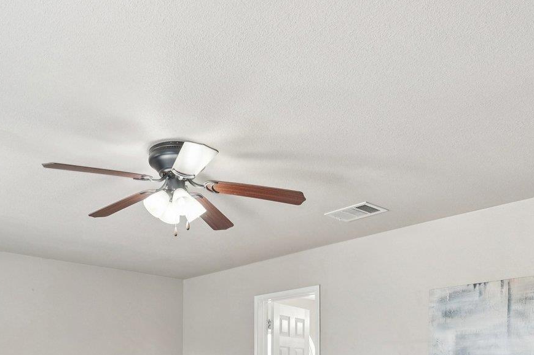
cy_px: 384
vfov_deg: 34.8
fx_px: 489
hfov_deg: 57.2
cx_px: 249
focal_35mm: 33
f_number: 8
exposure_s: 1/13
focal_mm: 14
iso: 400
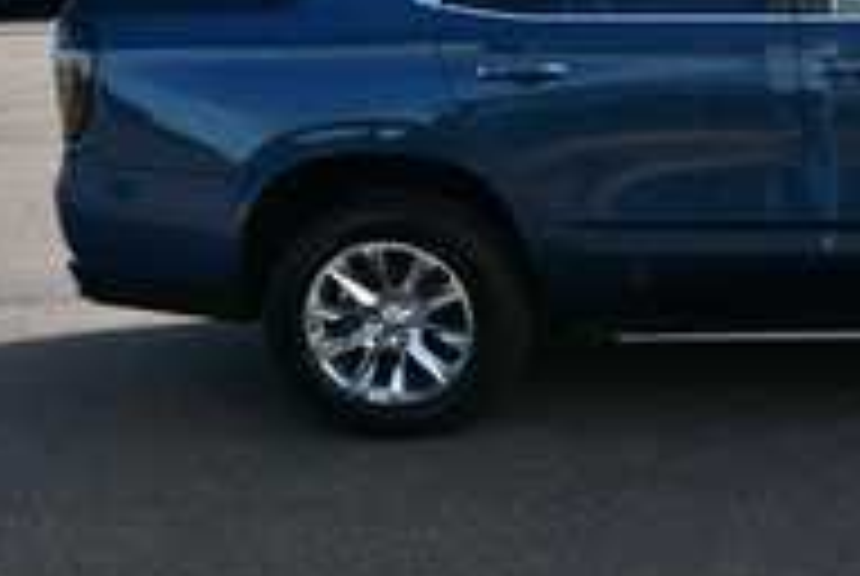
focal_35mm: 46
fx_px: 1101
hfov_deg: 39.1
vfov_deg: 29.0
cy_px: 155
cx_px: 801
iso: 200
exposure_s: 1/250
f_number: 7.1
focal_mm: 15
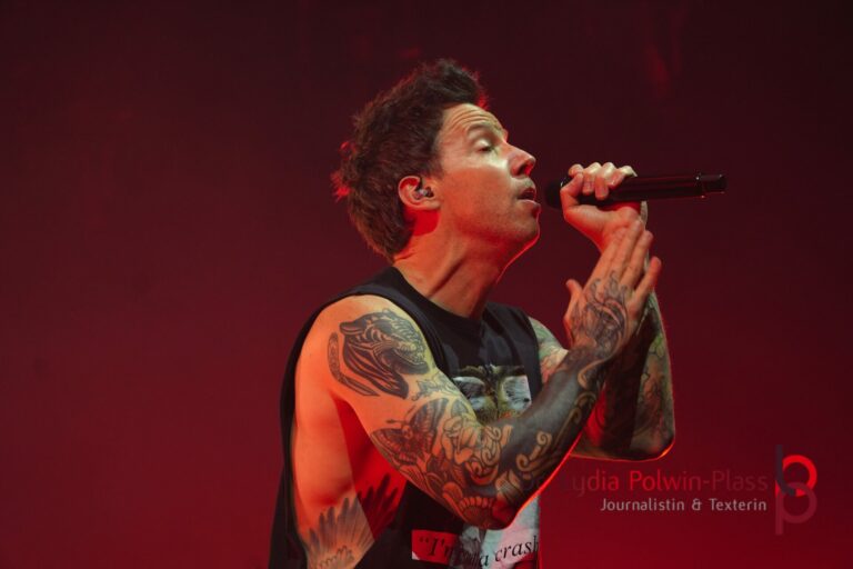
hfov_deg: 10.9
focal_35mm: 189
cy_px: 284
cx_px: 426
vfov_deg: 7.3
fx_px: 4478
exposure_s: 1/200
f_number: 5.6
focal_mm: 126
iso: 1250
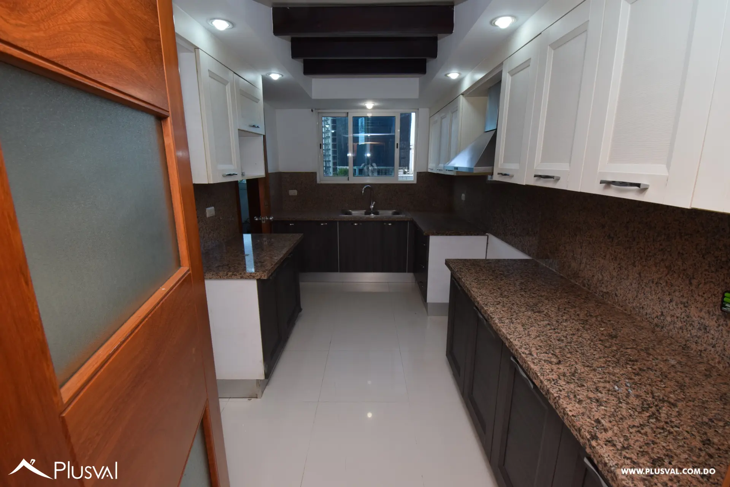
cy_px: 244
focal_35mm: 15
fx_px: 304
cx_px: 365
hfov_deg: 100.4
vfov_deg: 77.3
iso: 800
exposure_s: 1/125
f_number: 11
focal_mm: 10
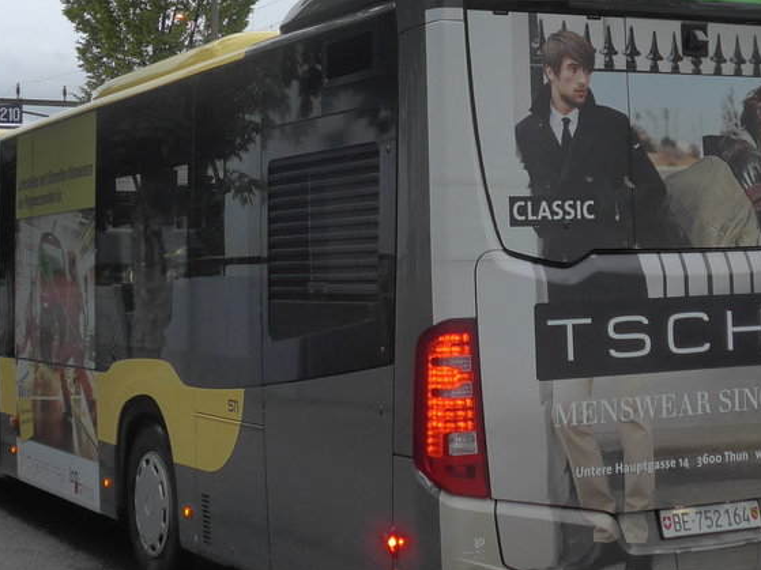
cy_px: 154
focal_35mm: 73
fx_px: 1604
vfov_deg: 20.0
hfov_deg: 26.7
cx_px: 365
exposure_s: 1/100
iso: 250
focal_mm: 7
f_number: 2.3
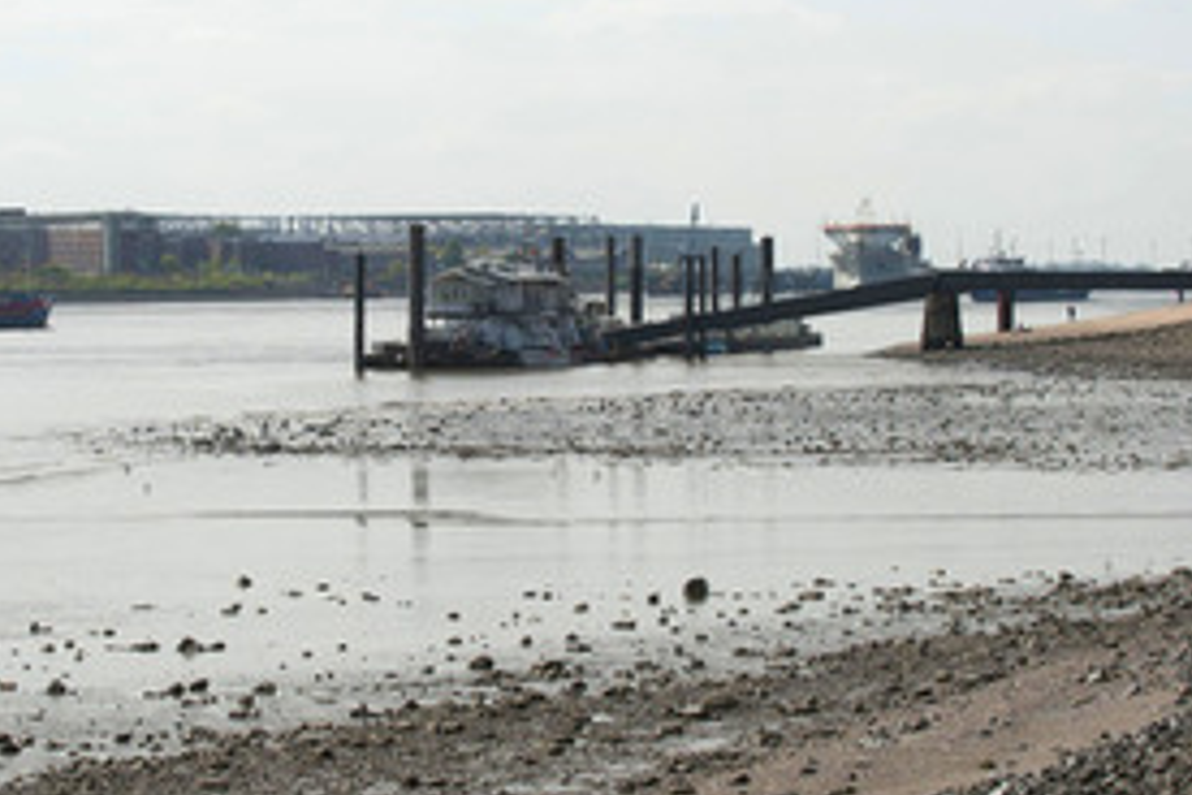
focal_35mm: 114
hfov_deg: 17.9
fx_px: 3774
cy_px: 419
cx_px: 613
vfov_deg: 12.0
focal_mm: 70
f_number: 9
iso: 250
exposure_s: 1/1600
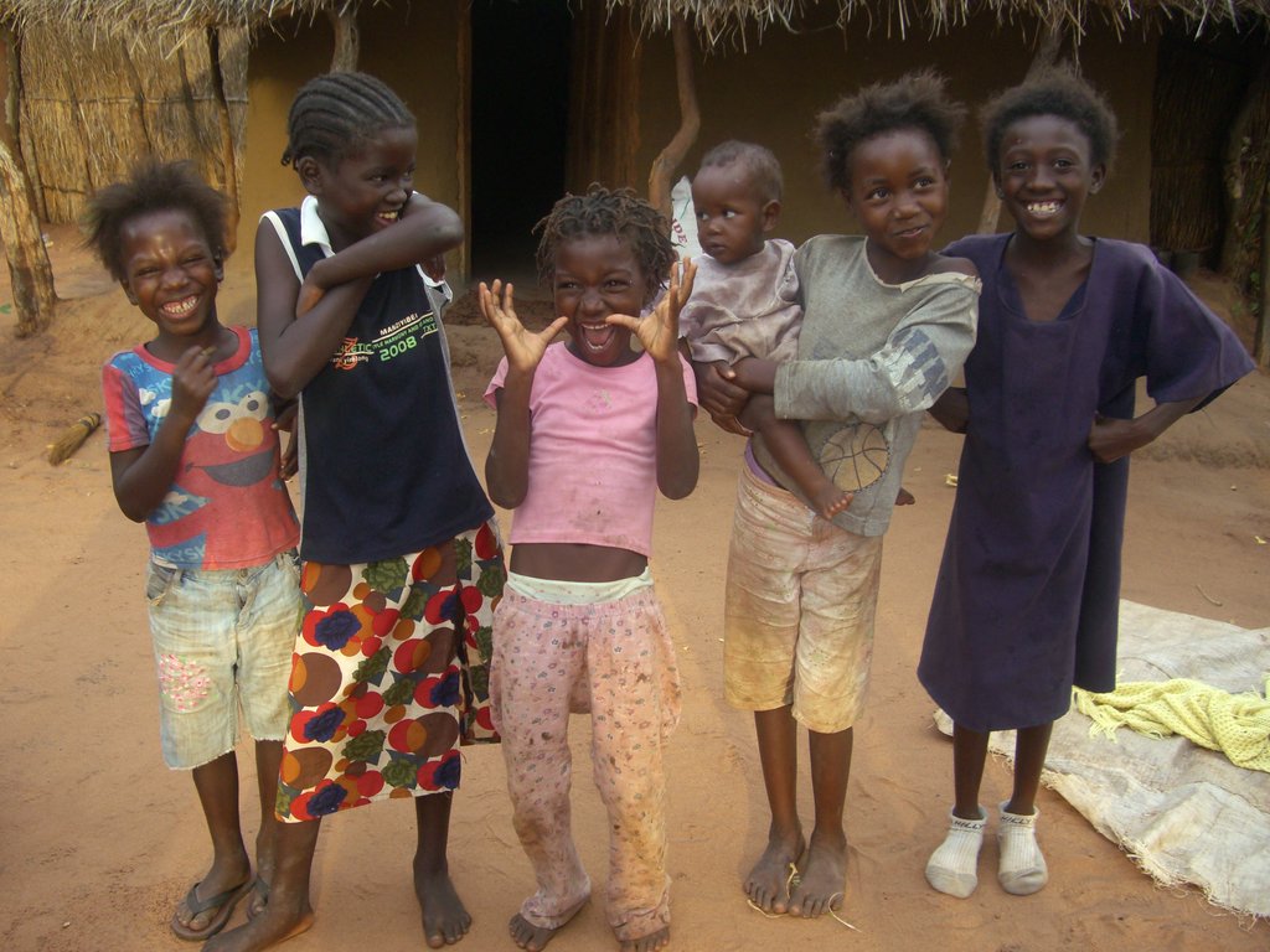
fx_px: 1394
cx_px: 635
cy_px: 476
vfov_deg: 37.7
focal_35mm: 38
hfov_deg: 49.0
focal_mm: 7.9
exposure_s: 1/100
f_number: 2.8
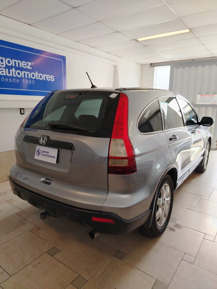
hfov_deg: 56.8
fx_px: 201
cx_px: 108
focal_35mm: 24
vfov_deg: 71.6
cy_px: 144
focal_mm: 5.25
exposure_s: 1/100
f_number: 1.75
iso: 300
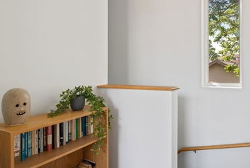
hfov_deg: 62.7
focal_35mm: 29
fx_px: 202
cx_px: 156
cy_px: 77
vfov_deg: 45.0
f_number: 8
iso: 100
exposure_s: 1/1.25
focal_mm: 22
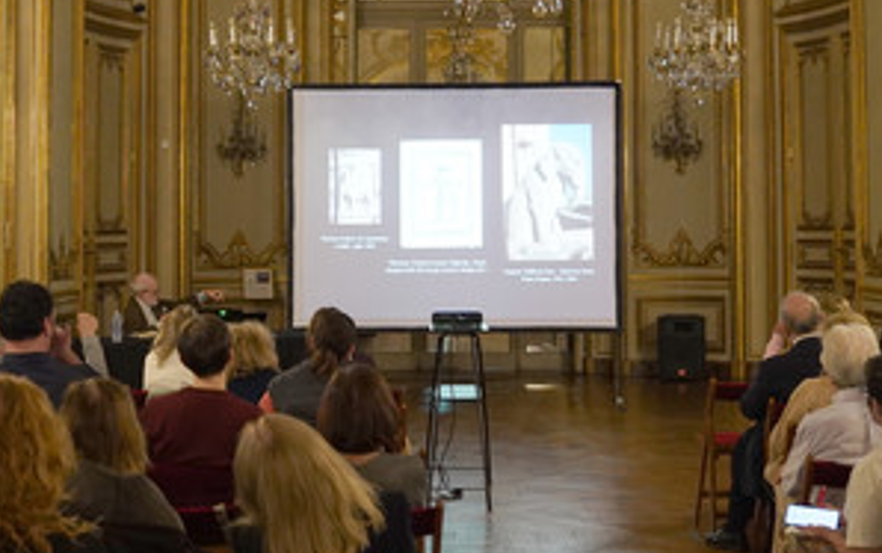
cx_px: 367
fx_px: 1420
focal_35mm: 59
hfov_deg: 34.4
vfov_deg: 21.9
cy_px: 172
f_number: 2.8
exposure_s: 1/100
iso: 3200
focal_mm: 24
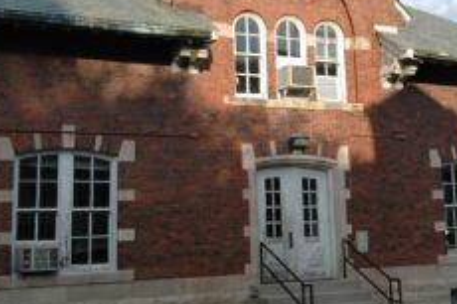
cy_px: 76
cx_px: 278
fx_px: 788
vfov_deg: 21.7
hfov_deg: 32.2
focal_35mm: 62
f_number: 8
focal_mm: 19
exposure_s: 1/250
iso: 200
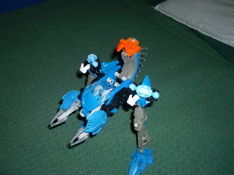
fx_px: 250
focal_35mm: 37
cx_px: 111
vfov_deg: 38.7
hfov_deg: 50.1
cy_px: 90
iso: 100
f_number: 2.6
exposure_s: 1/60
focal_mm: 5.8
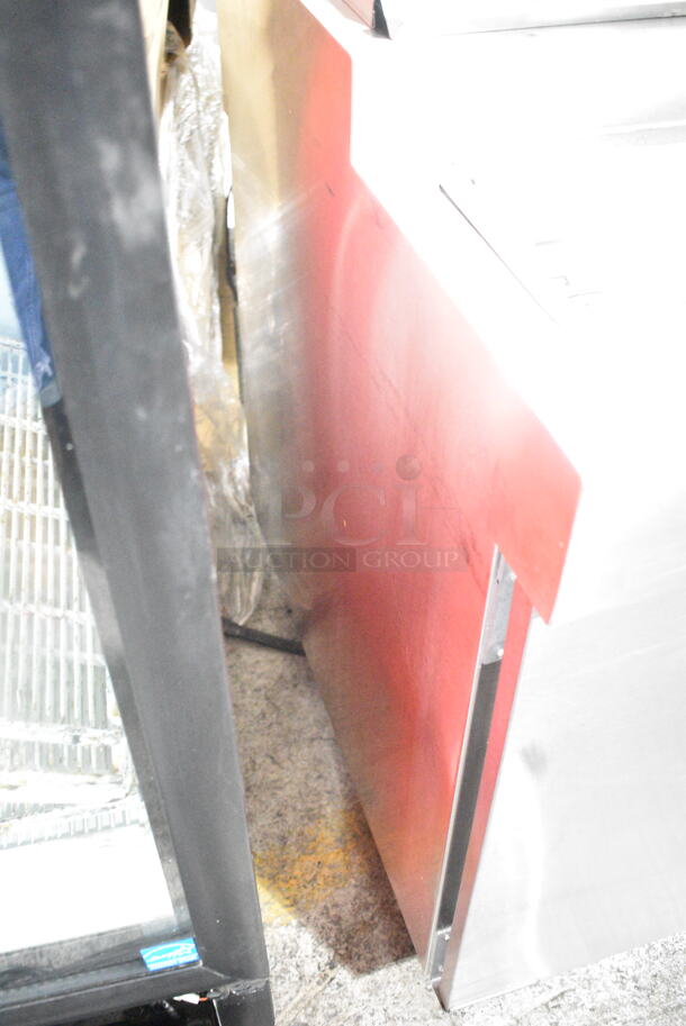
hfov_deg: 36.9
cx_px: 343
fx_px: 1027
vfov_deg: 53.1
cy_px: 513
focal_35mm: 36
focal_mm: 24
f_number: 3.8
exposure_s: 1/40
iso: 12800
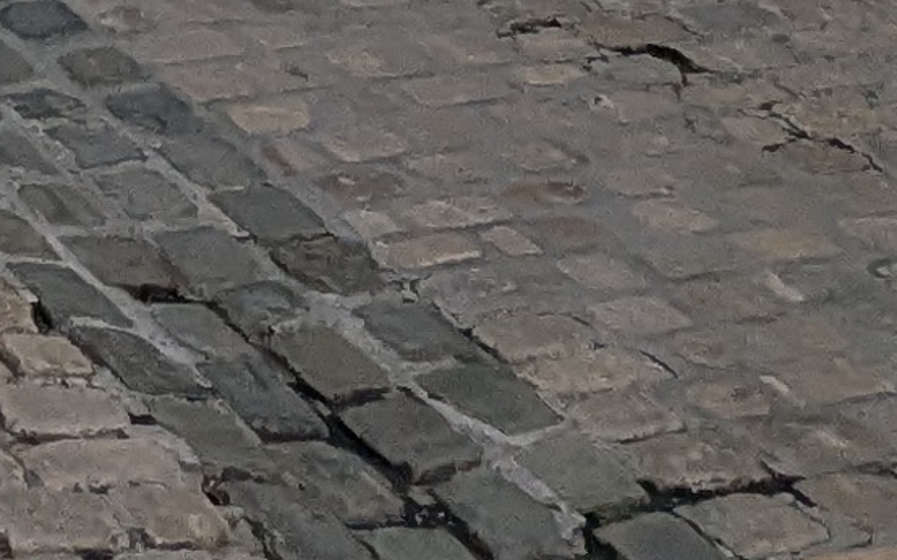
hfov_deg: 15.8
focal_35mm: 125
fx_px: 3055
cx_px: -304
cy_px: -1271
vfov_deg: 8.3
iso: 43
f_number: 2.2
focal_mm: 2.35
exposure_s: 1/720
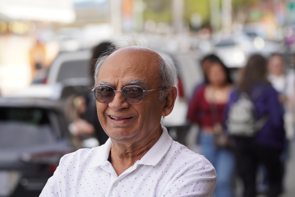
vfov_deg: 6.8
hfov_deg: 10.2
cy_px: 98
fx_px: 1659
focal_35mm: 202
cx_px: 148
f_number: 5
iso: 800
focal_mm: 135
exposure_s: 1/800
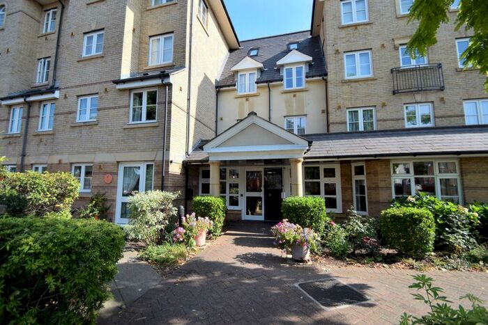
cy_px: 162
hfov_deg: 100.4
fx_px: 203
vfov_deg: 77.4
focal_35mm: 15
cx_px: 244
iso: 400
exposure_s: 1/1500
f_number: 4.8
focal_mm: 10
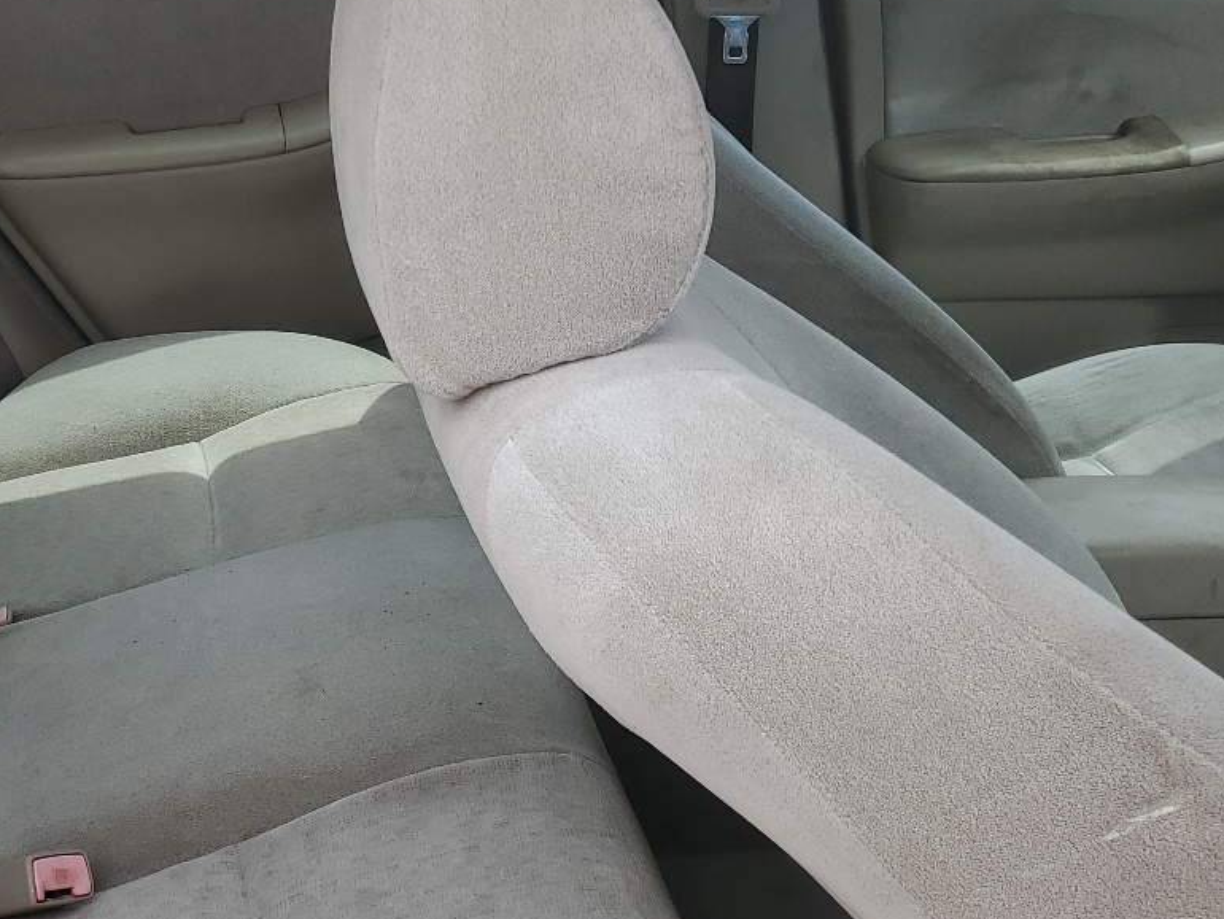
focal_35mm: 54
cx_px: 291
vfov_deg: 27.0
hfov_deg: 34.7
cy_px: 396
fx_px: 1910
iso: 50
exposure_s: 1/909
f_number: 1.5
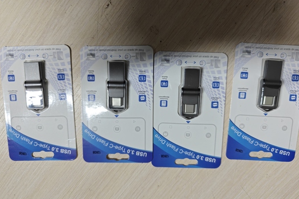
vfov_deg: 51.3
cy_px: 104
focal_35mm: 25
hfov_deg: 71.5
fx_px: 208
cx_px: 150
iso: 640
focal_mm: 6.06
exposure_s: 1/100
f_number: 1.6
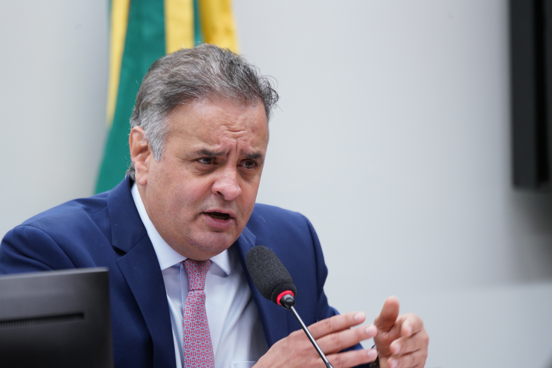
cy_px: 184
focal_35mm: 400
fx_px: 6134
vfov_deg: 3.4
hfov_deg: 5.2
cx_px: 276
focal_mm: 400
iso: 3200
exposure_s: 1/160
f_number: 5.6
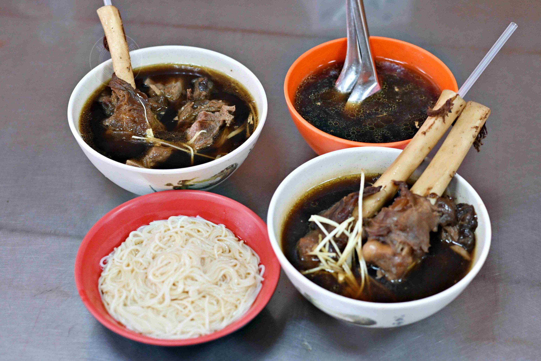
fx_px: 1127
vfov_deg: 18.2
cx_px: 270
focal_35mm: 75
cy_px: 180
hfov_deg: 27.0
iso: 1000
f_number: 3.2
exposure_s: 1/200
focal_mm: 50
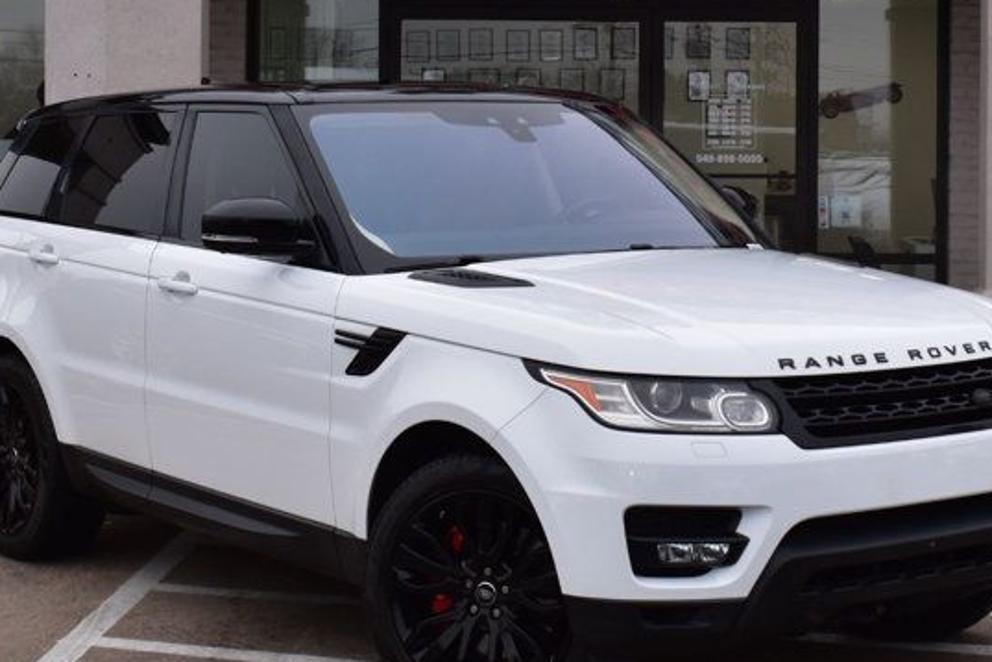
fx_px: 2286
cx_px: 632
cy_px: 189
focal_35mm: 83
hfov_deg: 24.4
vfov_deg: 16.4
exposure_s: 1/125
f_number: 9
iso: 400
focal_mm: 29
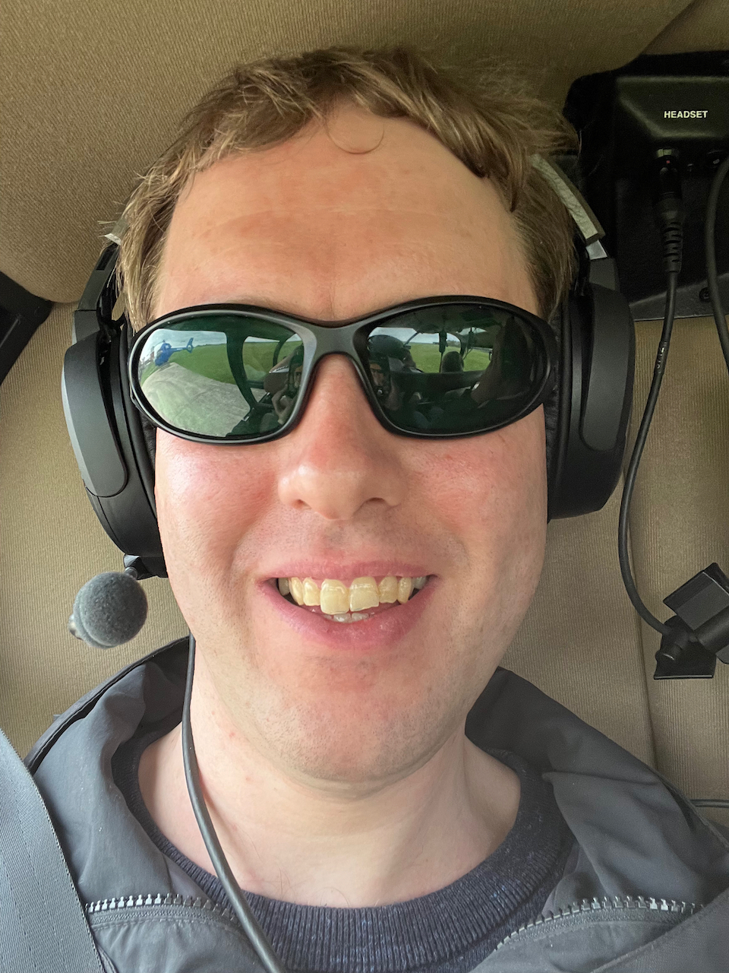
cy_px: 486
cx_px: 364
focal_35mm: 30
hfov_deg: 46.8
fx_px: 842
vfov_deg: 60.0
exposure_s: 1/60
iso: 200
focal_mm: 2.71
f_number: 2.2
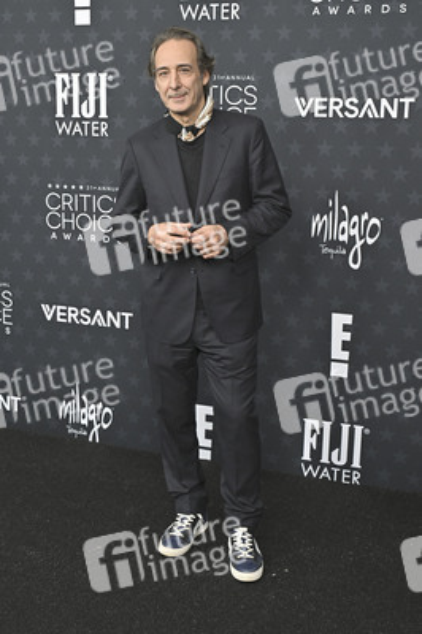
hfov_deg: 35.9
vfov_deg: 51.9
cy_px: 317
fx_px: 652
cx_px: 211
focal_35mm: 37
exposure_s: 1/320
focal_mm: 37
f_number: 5.6
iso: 1250
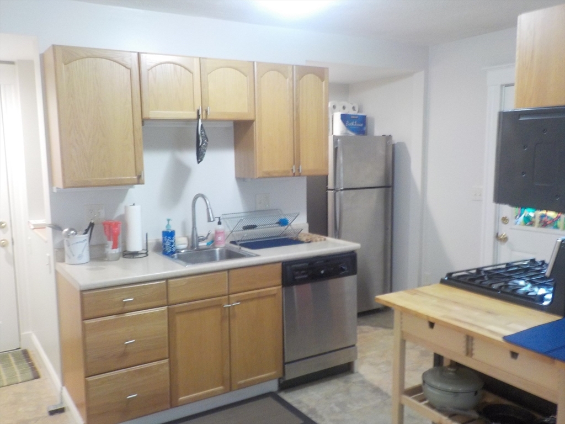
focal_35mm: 30
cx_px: 282
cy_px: 212
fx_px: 490
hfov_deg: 60.0
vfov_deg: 46.8
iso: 400
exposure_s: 1/13
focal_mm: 4.1
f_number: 3.3
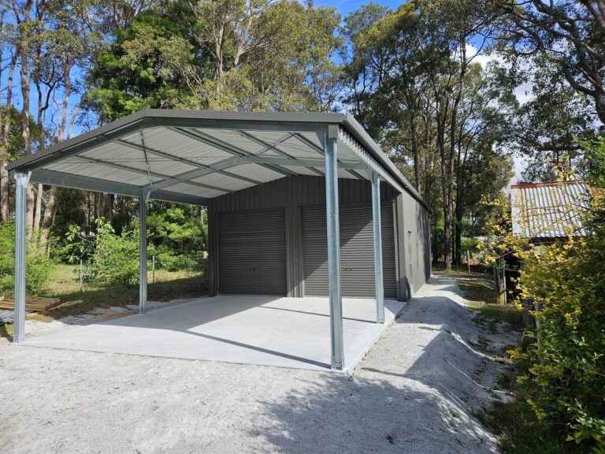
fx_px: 402
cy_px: 227
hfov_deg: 73.9
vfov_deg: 58.9
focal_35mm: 23
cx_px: 302
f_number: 1.8
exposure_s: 1/902
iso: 25
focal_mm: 5.4
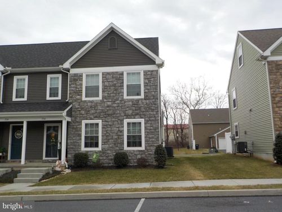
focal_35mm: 30
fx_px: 244
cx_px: 141
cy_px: 106
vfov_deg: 46.8
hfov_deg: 60.0
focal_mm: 4.1
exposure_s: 1/400
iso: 125
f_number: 3.3
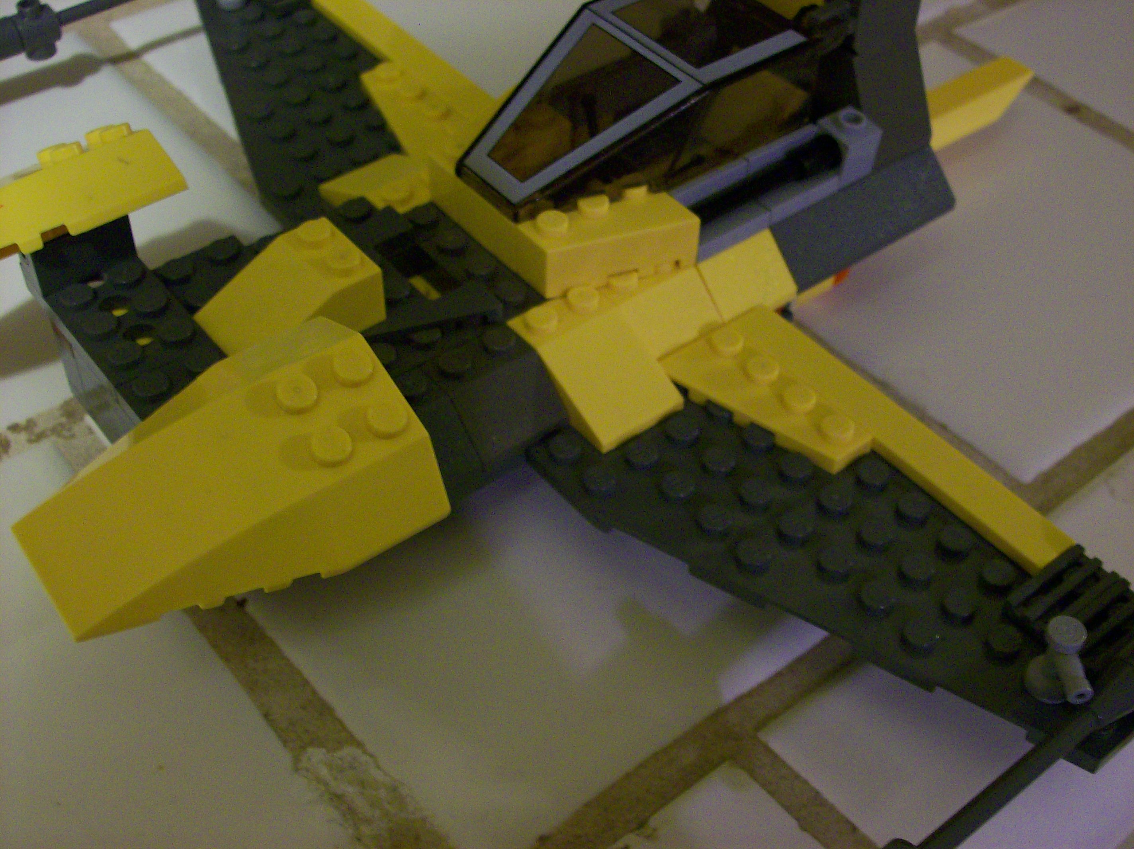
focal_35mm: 45
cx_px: 567
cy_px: 424
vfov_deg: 32.1
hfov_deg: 42.1
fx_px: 1473
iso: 160
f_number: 3
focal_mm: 7.6
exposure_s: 1/8
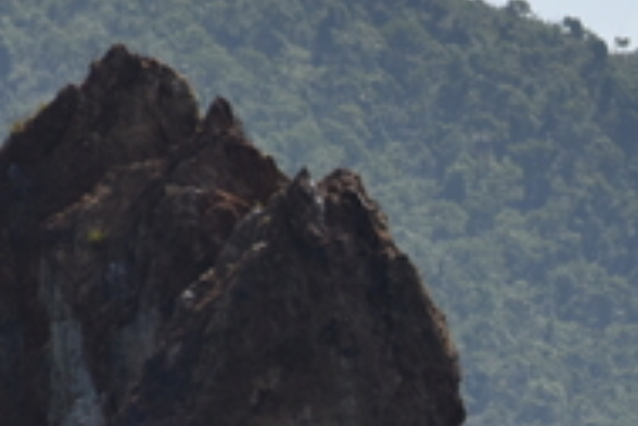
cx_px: 1438
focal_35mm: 1554
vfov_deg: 0.9
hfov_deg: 1.3
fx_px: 27538
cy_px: 615
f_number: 9
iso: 100
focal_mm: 230
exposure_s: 1/500
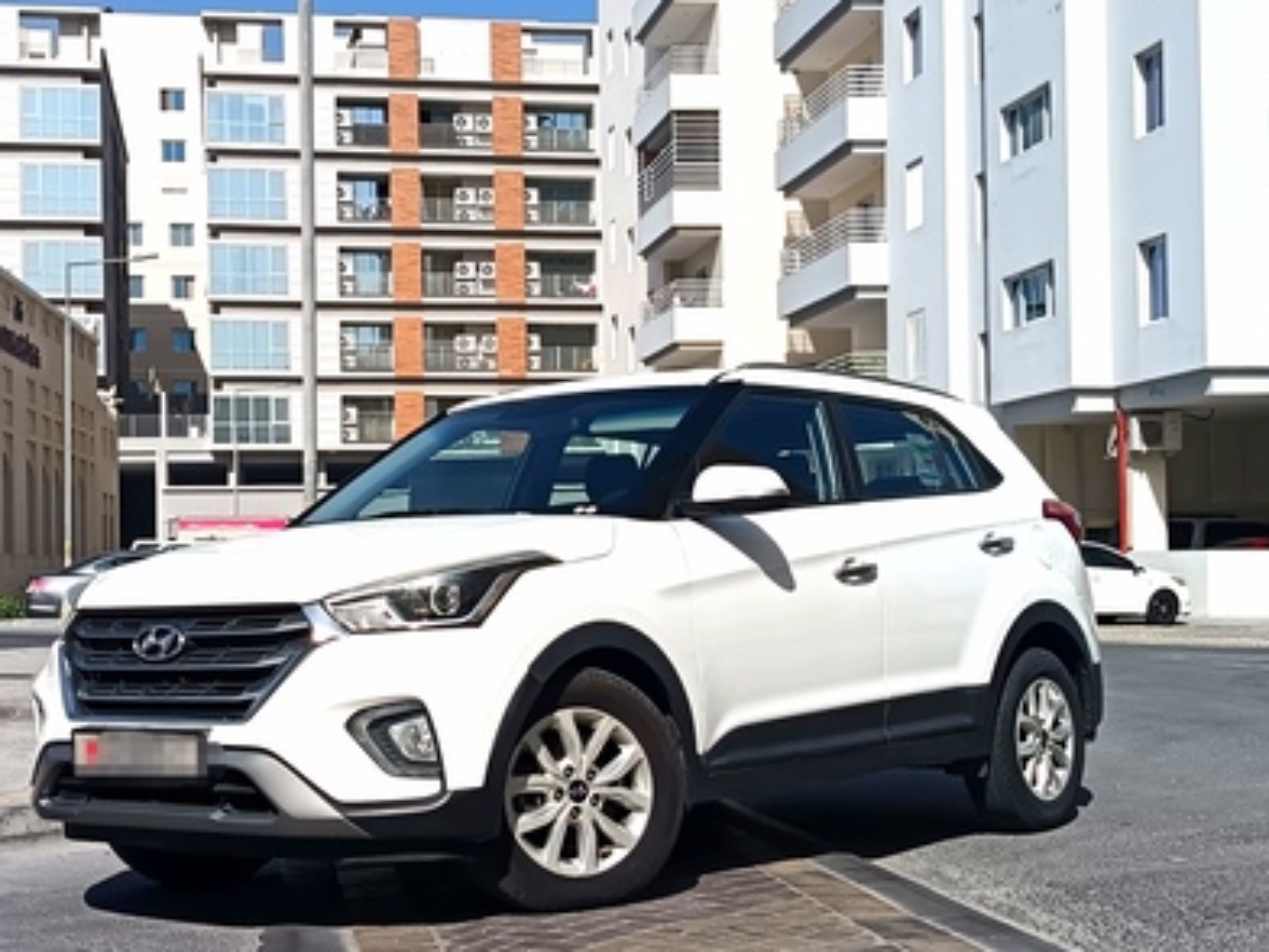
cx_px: 539
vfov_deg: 26.1
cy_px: 513
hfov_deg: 34.3
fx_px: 2053
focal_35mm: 56
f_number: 1.75
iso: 104
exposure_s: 1/972
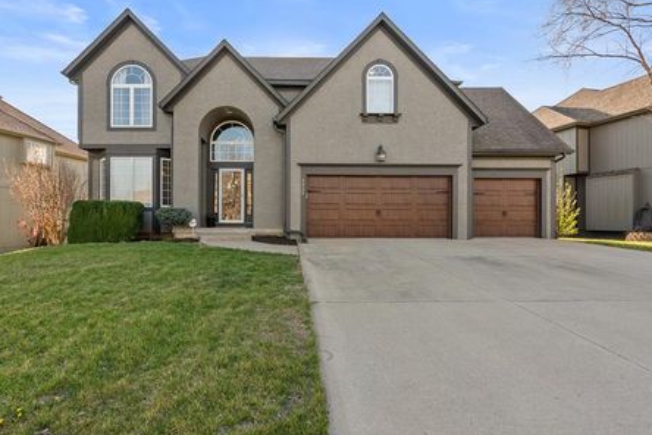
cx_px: 294
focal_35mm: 18
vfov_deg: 67.4
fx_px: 326
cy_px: 223
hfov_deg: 89.7
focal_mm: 16
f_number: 8
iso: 100
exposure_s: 1/40
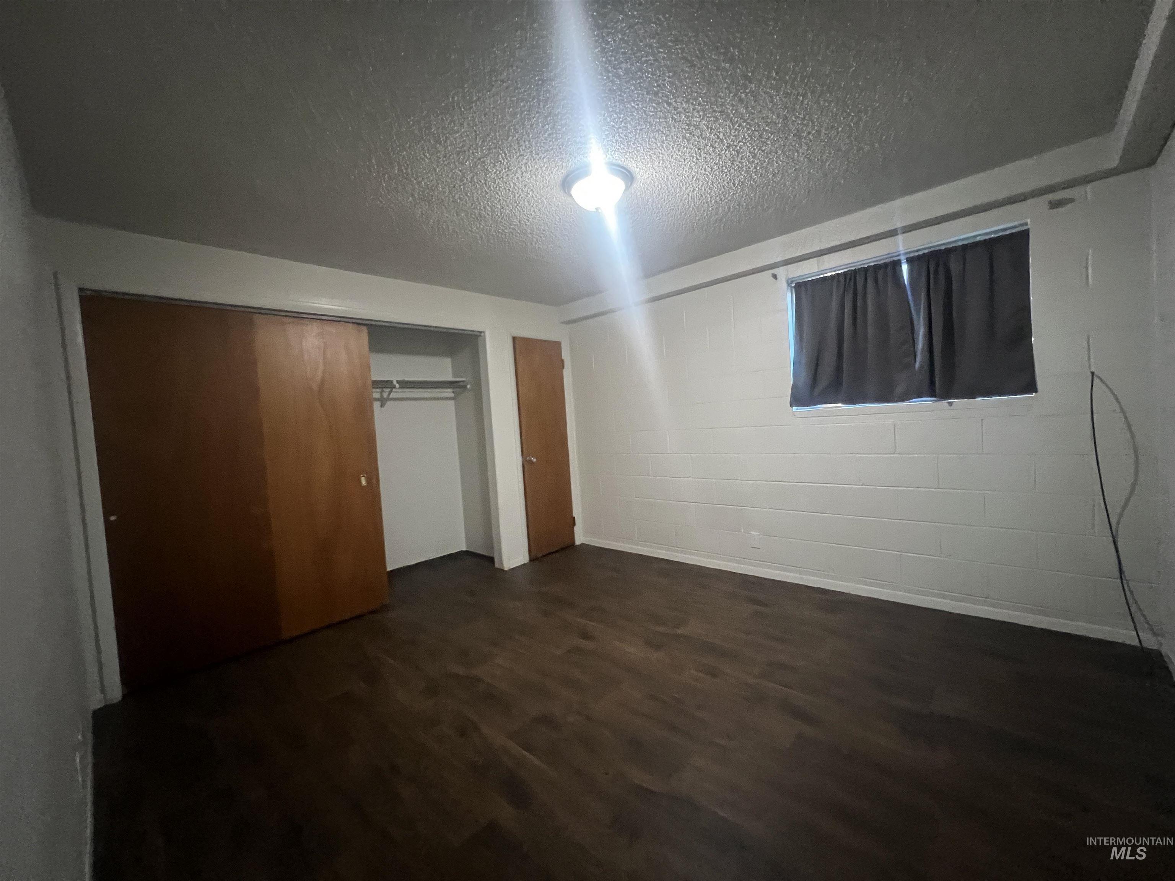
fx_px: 441
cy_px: 440
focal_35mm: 13
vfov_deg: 89.9
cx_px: 588
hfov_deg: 106.2
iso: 1000
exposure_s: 1/40
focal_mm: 1.57
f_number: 1.8
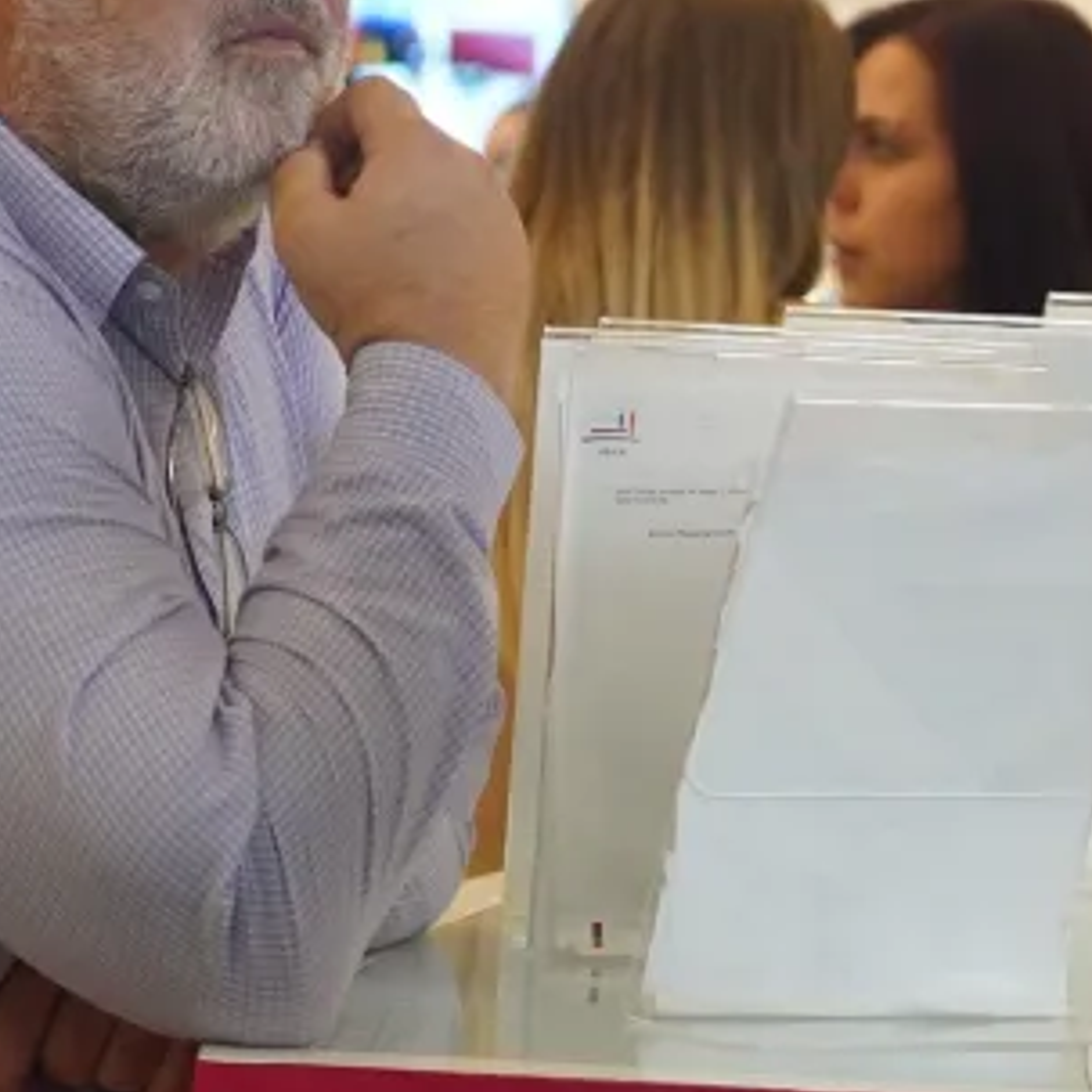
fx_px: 8744
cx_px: 137
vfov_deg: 7.1
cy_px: 279
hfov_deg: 7.1
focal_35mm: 245
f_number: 4
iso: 3200
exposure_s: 1/400
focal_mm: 77
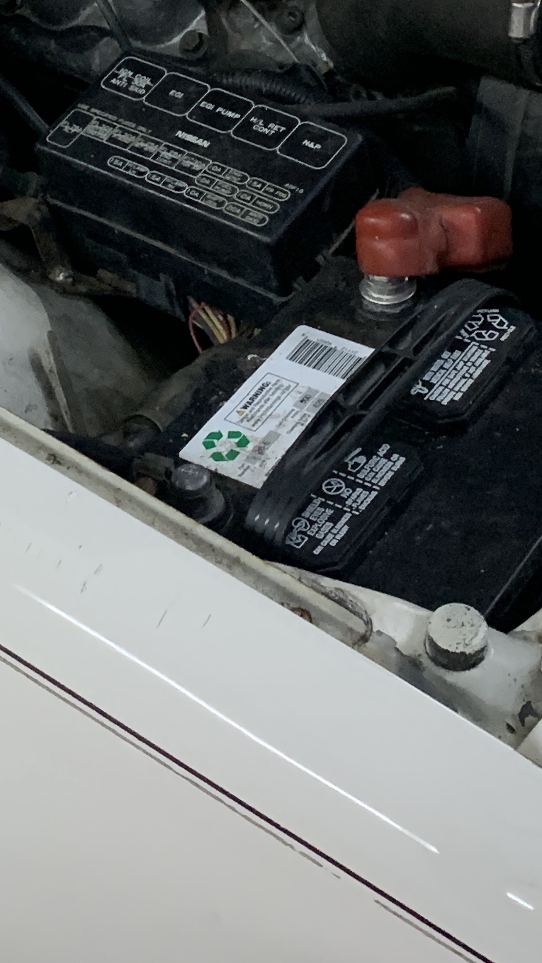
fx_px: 2146
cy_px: 1
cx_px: 216
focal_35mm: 84
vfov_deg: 24.2
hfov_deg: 14.4
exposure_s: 1/57
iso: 400
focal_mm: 4.25
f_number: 1.8
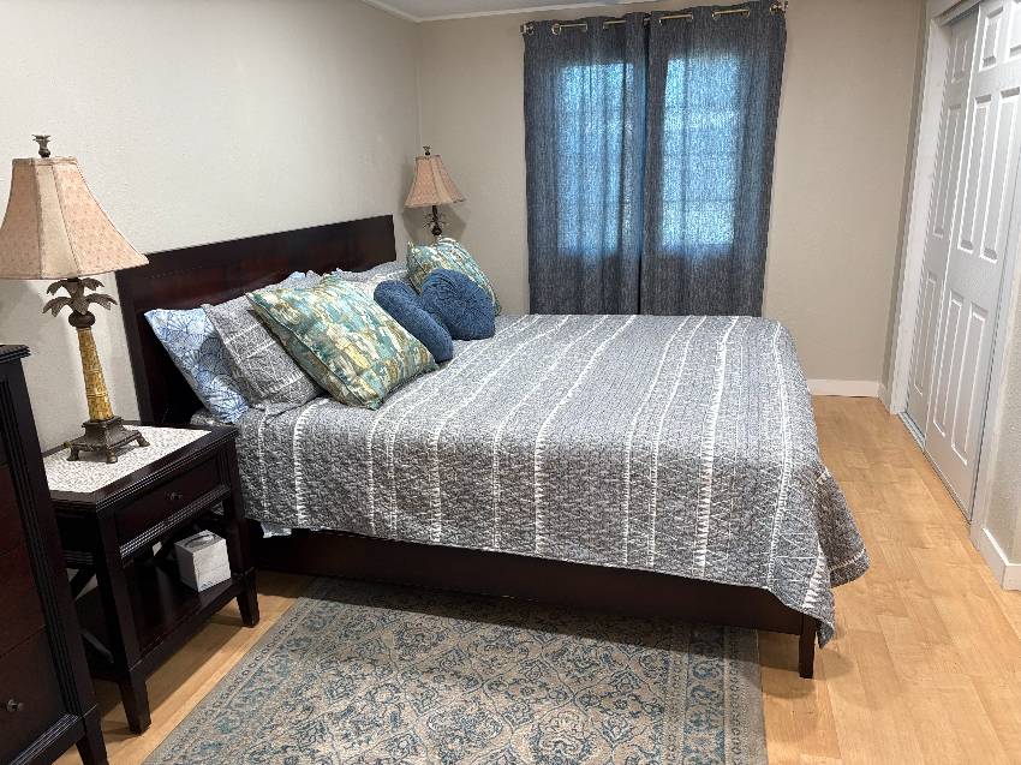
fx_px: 767
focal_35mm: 26
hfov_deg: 67.3
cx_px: 510
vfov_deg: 53.0
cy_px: 382
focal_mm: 5.96
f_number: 1.6
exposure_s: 1/60
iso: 160
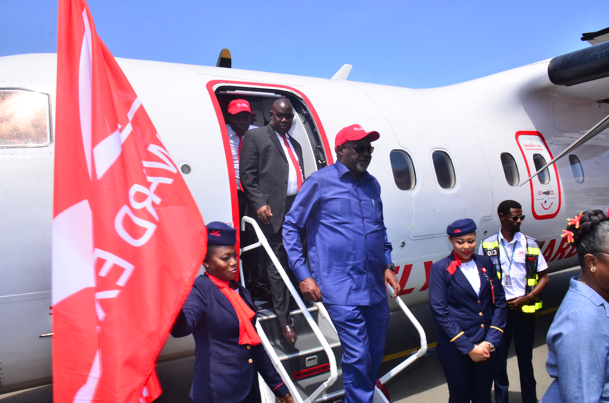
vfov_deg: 47.7
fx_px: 456
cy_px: 202
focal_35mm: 27
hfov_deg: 67.5
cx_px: 304
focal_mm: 18
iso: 100
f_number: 10
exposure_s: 1/100
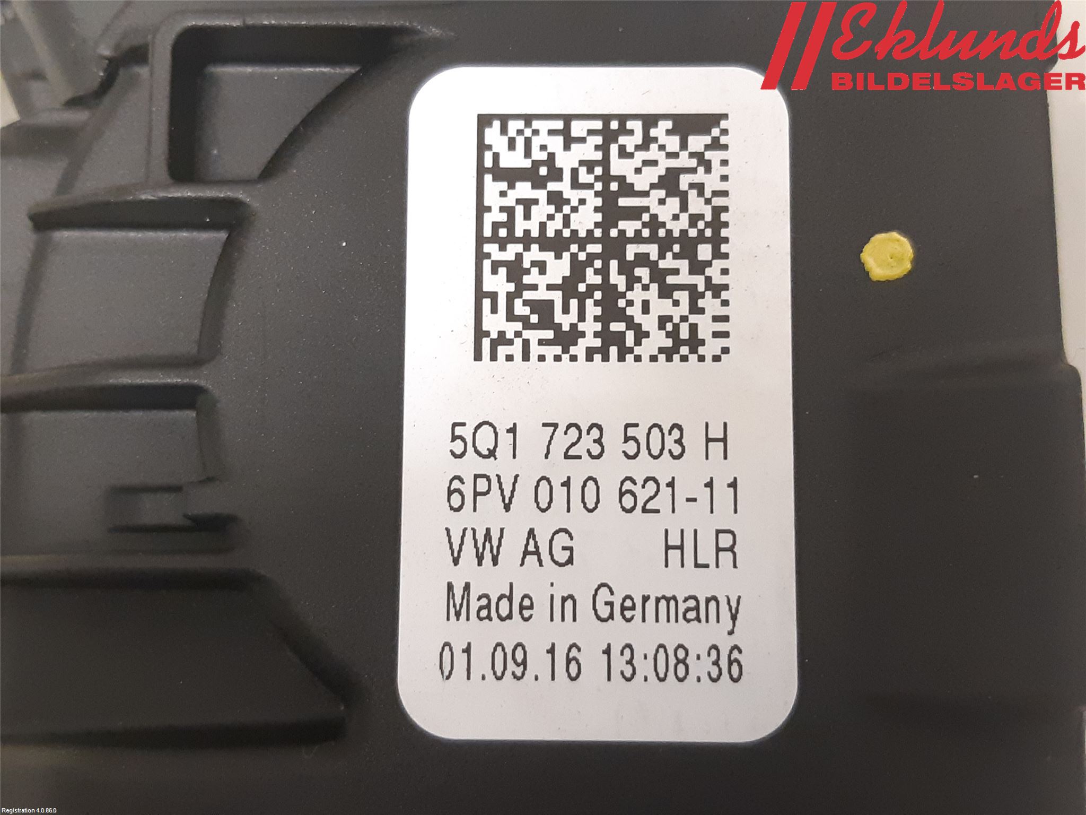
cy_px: 408
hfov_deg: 67.3
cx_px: 543
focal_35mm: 26
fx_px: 816
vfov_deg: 53.1
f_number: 1.7
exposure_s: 1/25
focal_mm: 3.93
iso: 250
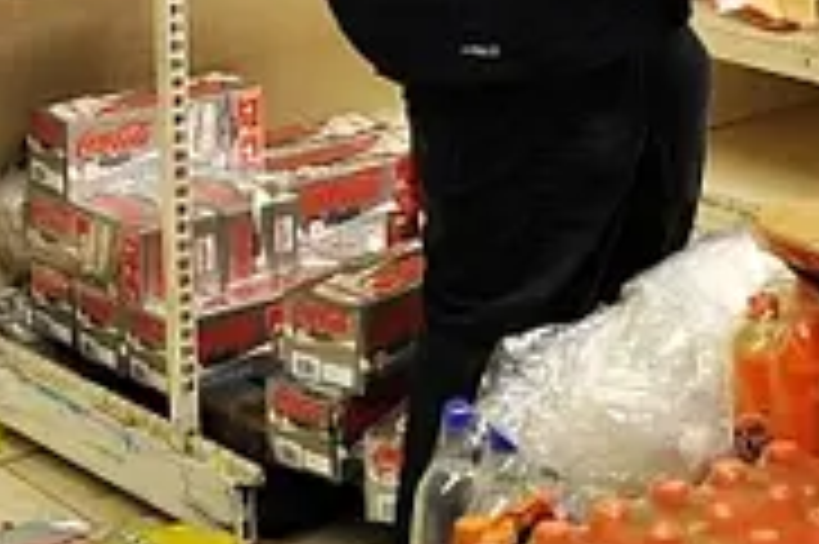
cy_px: -375
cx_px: 922
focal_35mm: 104
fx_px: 2364
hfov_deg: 18.8
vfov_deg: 12.2
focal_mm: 18
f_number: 3.5
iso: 200
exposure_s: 1/30
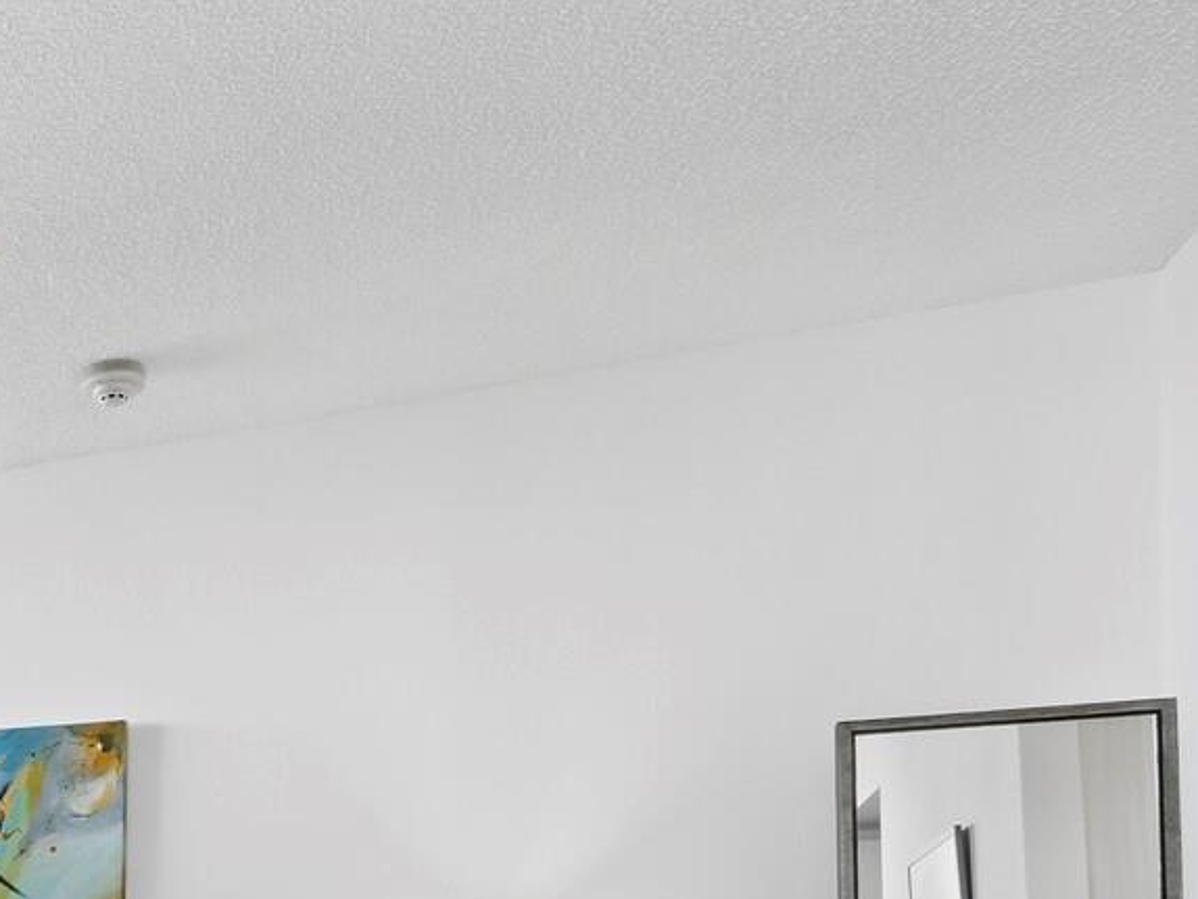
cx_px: -230
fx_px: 1350
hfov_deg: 36.9
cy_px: 980
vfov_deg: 32.5
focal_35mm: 39
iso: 320
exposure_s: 1/1.25
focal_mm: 7
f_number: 11
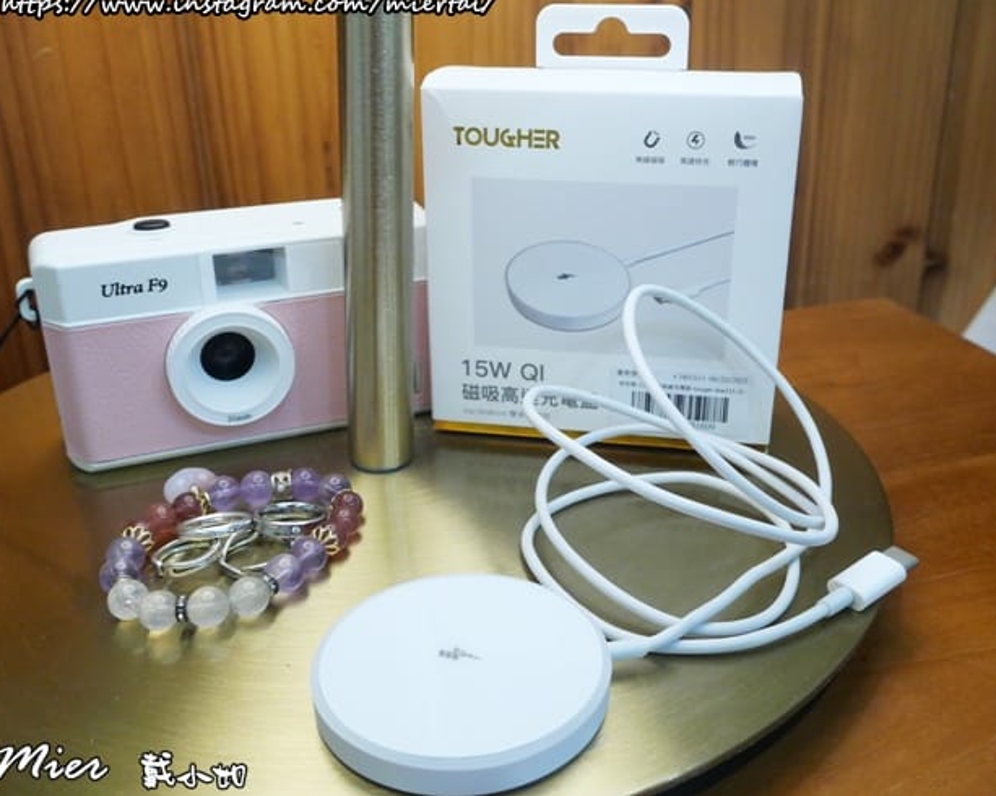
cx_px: 522
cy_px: 392
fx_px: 1002
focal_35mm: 34
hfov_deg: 52.8
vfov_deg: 43.3
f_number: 6.3
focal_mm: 16
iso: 2500
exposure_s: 1/60
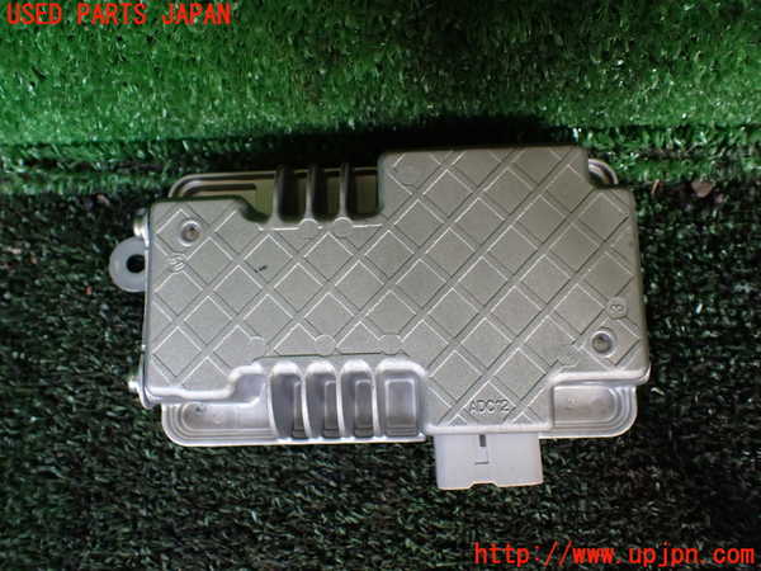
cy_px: 286
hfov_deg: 60.0
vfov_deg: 46.8
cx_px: 380
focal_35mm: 30
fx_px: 660
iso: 320
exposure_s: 1/125
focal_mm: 5.4
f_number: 2.3
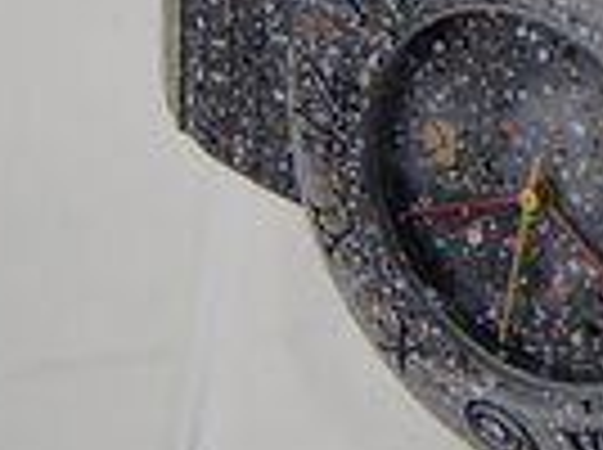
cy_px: 52
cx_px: 632
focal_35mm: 95
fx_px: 1652
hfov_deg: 19.9
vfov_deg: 15.3
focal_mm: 6.64
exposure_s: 1/160
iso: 200
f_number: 4.7
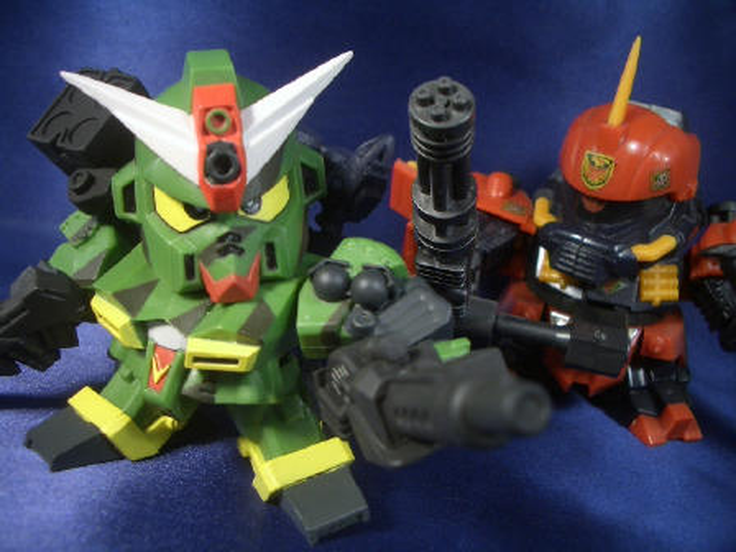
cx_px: 368
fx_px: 744
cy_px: 276
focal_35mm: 35
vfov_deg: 40.7
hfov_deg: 52.6
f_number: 2.6
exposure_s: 1/100
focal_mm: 5.8
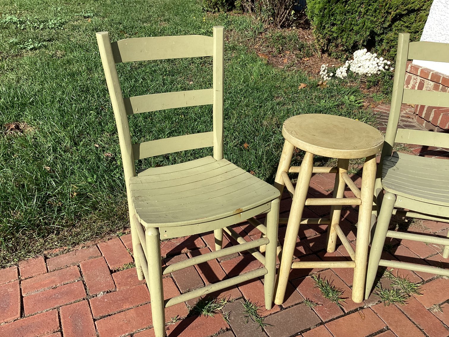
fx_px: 402
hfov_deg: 58.3
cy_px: 168
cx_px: 224
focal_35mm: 31
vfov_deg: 45.4
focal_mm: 3.3
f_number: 2.4
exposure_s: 1/1235
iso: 25
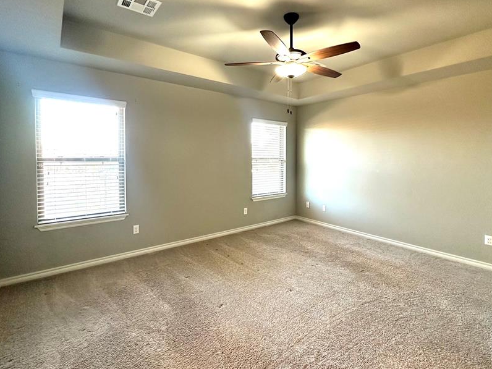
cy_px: 164
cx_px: 263
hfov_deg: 87.6
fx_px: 256
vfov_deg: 71.4
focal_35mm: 18
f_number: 2.2
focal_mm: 2.22
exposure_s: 1/60
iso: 200
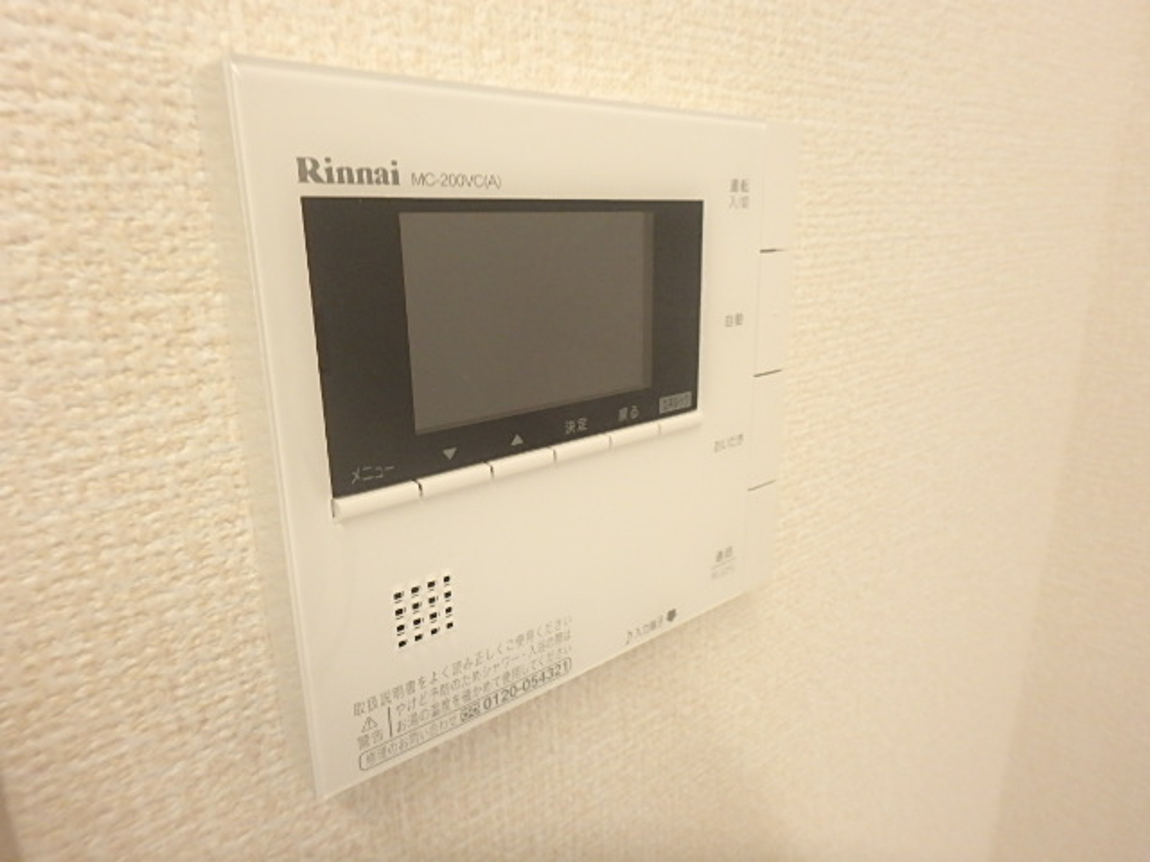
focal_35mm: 21
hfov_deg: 79.0
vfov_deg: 63.4
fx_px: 698
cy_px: 431
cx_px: 575
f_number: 3.5
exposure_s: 1/30
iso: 400
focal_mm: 3.7
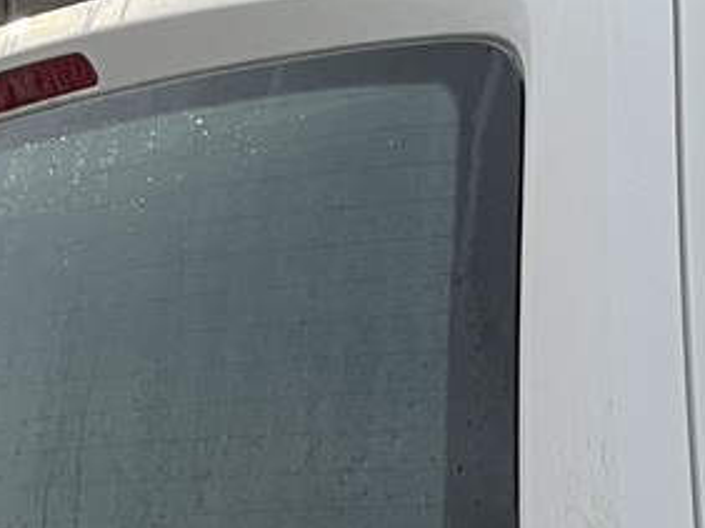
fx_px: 2706
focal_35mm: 133
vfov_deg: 9.9
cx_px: 1188
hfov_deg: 13.6
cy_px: 1206
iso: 64
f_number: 1.6
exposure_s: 1/50
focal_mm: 4.2
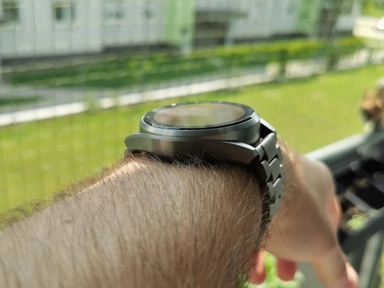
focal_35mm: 37
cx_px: 192
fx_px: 410
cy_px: 144
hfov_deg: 50.1
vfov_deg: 38.7
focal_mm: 5.56
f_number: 1.6
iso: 50
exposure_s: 1/1178
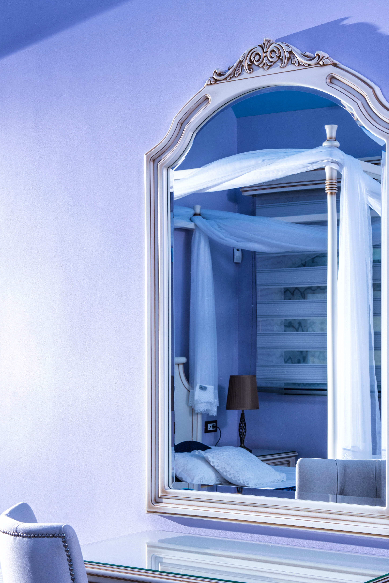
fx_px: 1118
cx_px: 233
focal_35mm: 69
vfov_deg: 29.2
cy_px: 359
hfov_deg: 19.7
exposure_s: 1/125
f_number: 10
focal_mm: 50
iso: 200
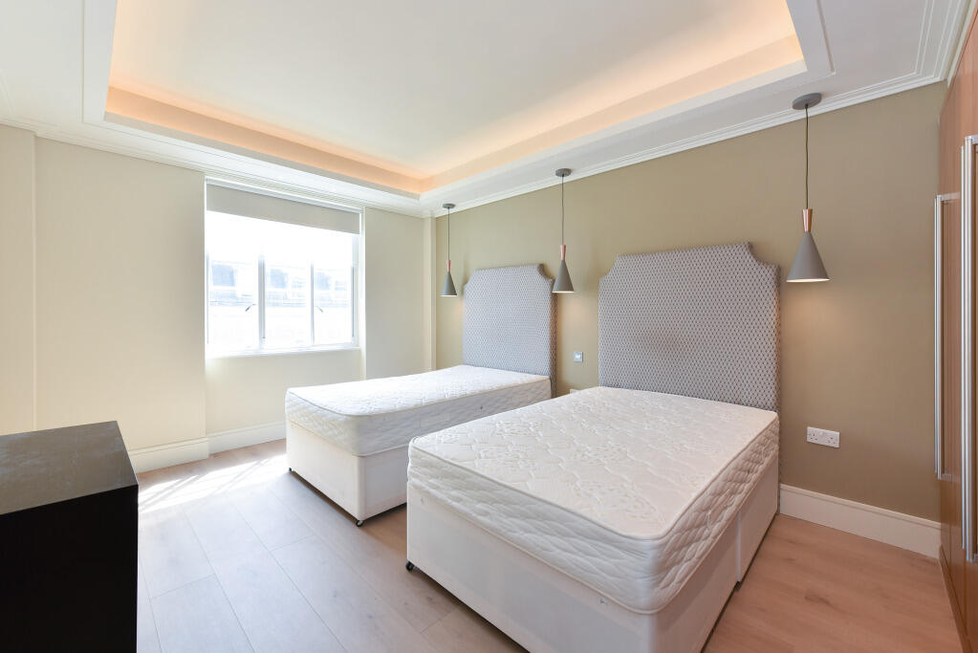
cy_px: 326
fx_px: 380
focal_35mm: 14
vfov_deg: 81.3
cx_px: 489
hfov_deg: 104.2
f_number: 10
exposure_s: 1/30
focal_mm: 14
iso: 200
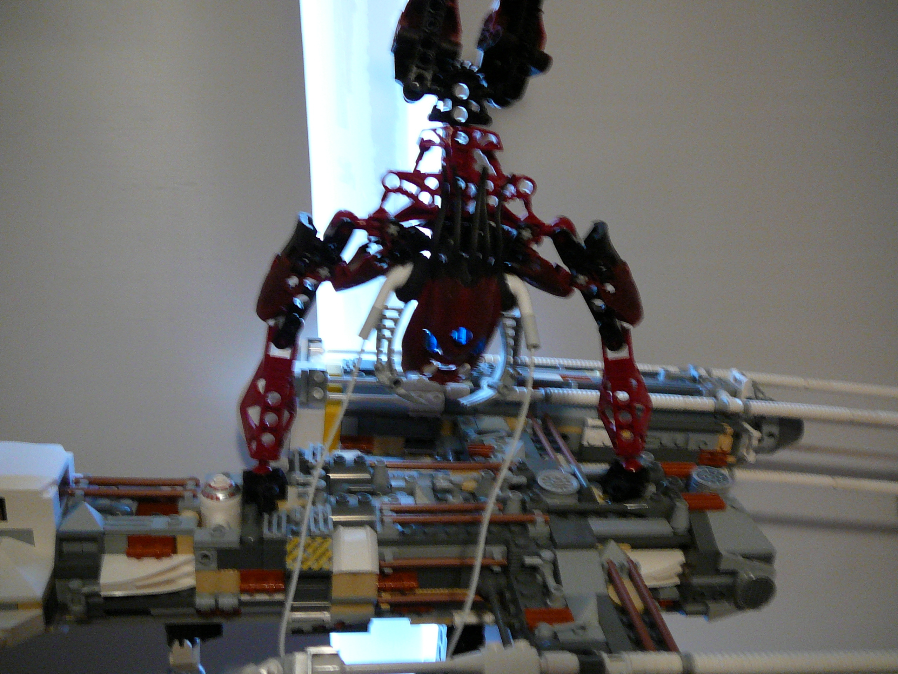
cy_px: 337
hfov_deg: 52.6
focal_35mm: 35
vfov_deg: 40.7
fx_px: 908
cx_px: 449
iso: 200
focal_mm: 5.2
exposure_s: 1/8
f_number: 2.8
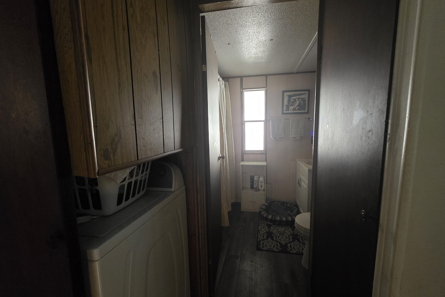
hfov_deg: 104.2
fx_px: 173
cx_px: 230
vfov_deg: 81.2
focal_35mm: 14
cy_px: 152
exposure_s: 1/60
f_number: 1.9
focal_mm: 2.2
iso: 1250
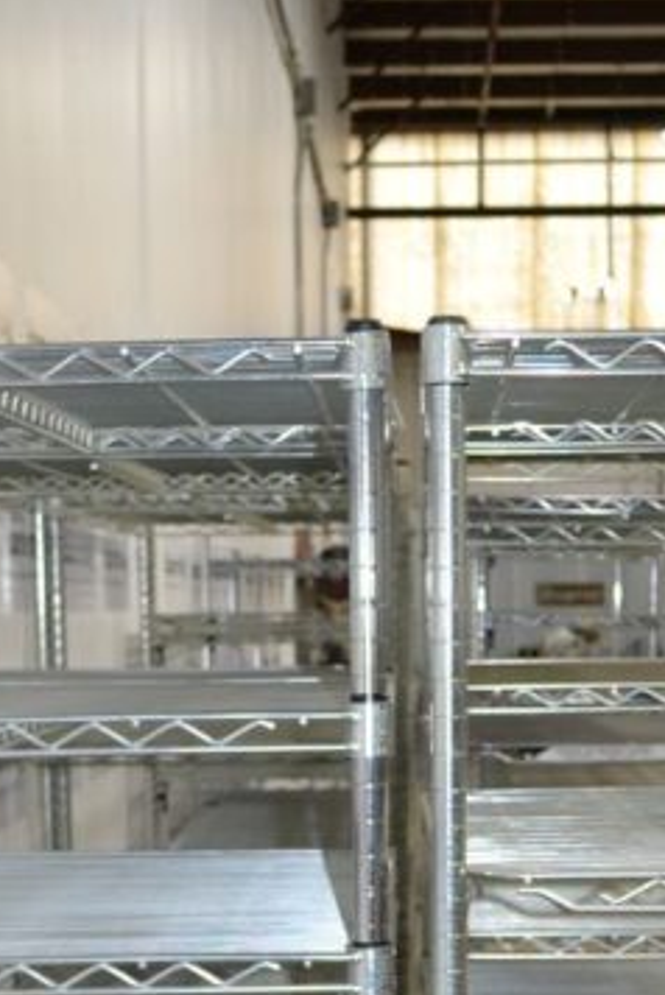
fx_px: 2682
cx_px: 358
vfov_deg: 19.1
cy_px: 1364
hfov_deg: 14.1
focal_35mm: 97
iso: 640
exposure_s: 1/60
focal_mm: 20
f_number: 3.8
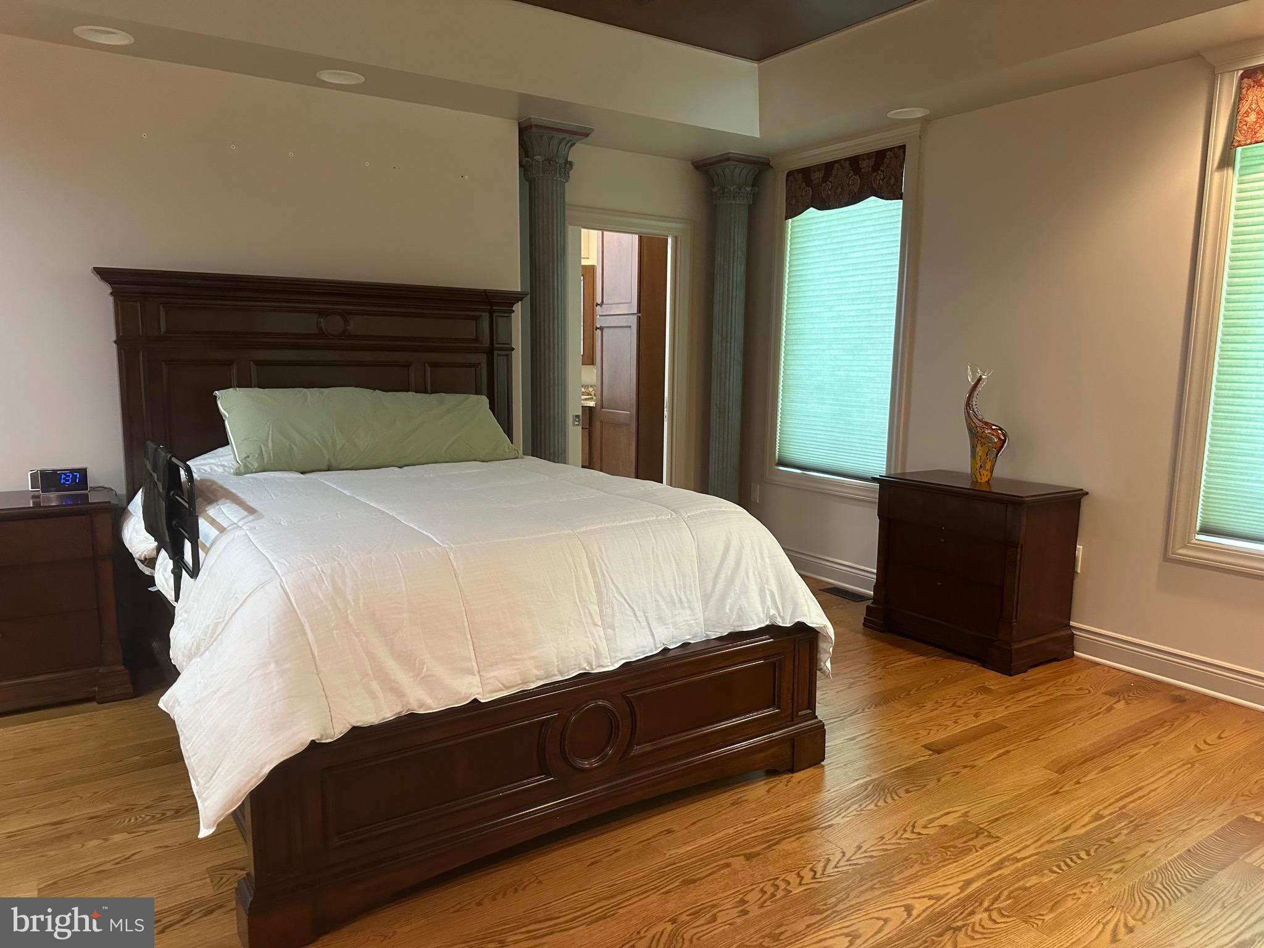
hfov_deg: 71.6
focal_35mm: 24
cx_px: 632
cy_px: 474
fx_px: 876
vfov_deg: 56.8
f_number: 1.78
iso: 500
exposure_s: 1/60
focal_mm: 6.86
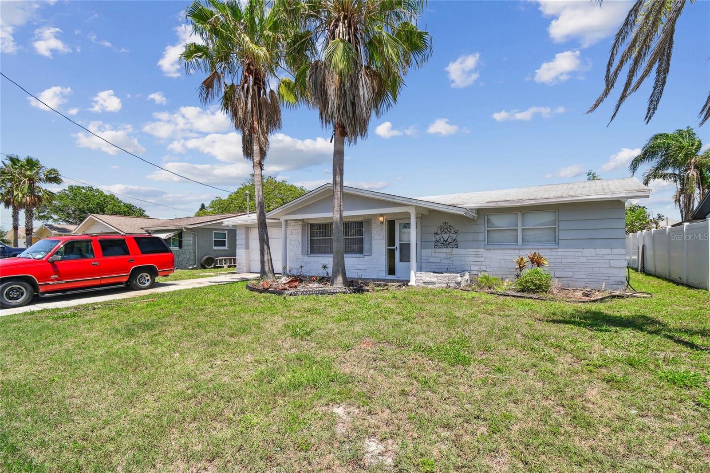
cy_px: 236
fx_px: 296
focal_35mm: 15
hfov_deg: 100.4
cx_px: 355
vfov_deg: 77.3
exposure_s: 1/125
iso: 100
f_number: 7.1
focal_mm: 10
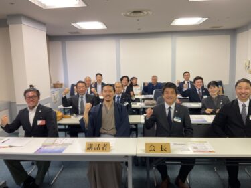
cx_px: 126
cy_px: 94
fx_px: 210
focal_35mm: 29
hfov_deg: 61.7
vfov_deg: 48.2
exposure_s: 1/50
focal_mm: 3
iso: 50
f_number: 1.8
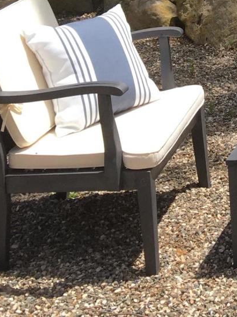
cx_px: 417
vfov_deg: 16.1
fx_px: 968
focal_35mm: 106
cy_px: -225
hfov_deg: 12.8
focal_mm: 4.15
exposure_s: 1/1099
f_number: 2.2
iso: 25
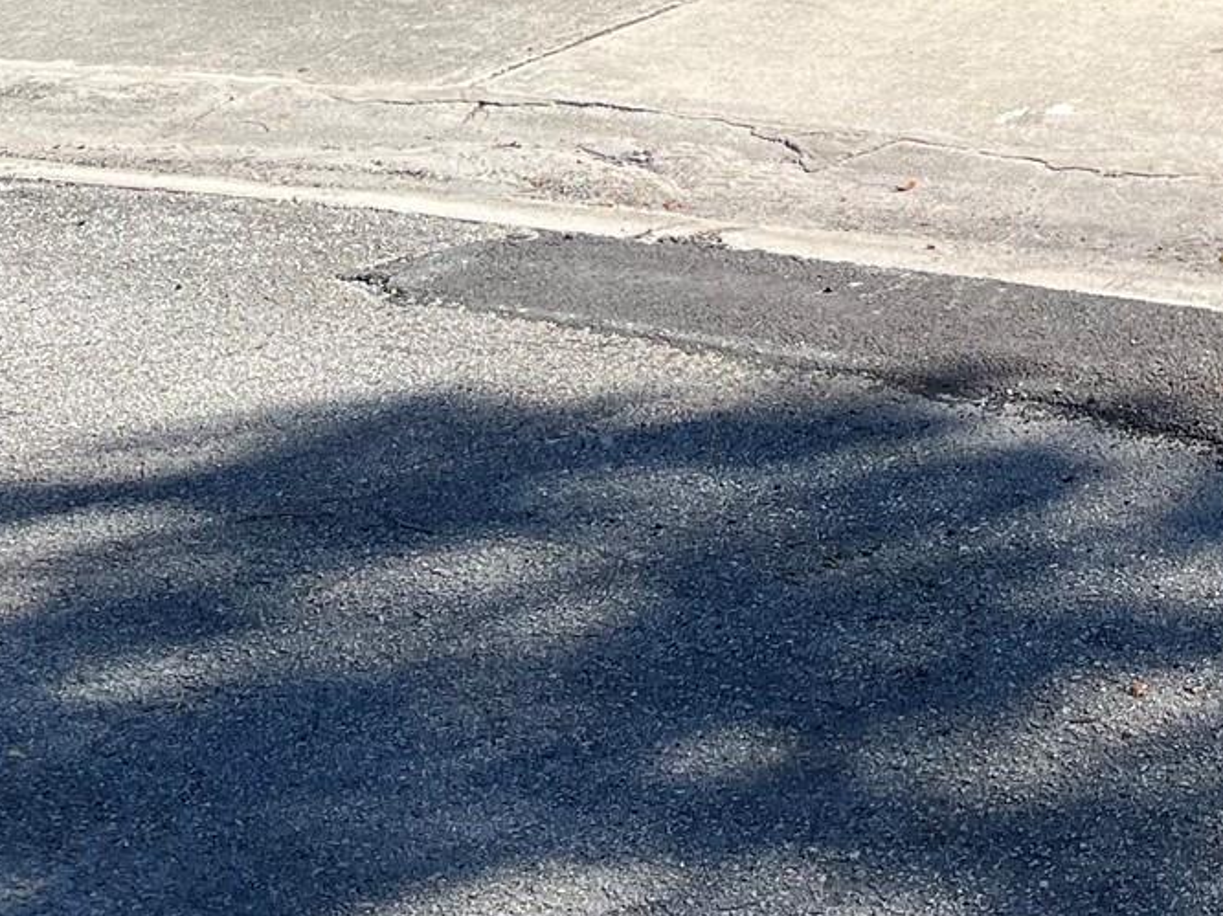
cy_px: -430
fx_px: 2825
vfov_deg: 16.8
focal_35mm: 80
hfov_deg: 21.8
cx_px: 1633
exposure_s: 1/2062
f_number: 1.6
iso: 50
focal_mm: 5.1
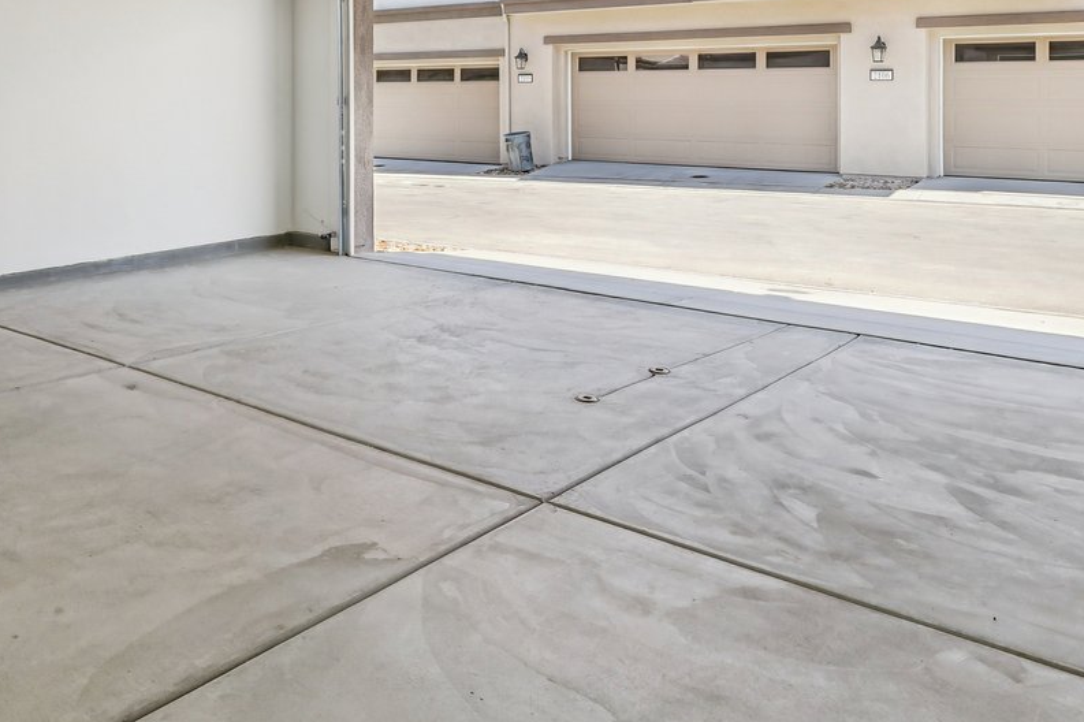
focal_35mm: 31
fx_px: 933
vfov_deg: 39.2
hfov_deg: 57.9
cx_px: 299
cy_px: 69
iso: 100
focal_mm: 12
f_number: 8
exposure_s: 1/50
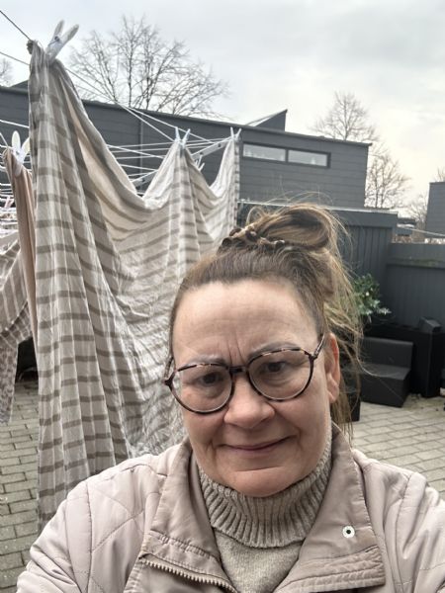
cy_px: 296
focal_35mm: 30
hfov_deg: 46.8
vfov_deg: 60.0
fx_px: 514
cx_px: 222
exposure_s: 1/172
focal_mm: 2.69
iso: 32
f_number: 1.9
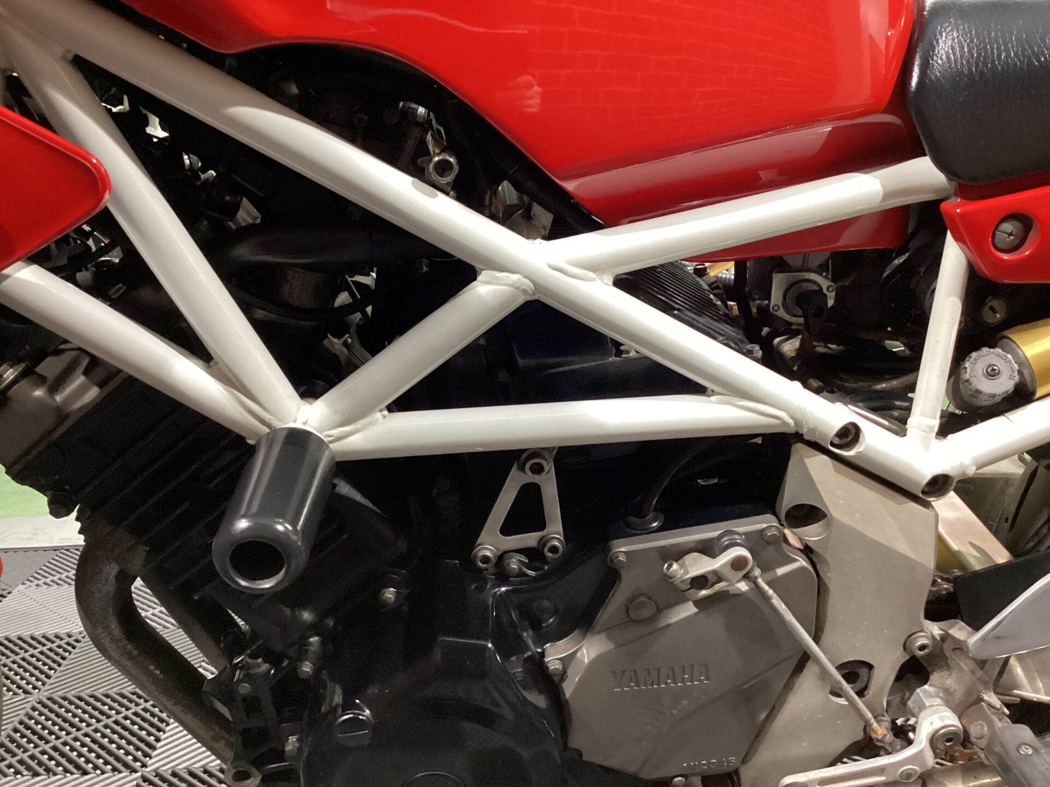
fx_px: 940
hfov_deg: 58.4
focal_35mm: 31
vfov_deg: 45.4
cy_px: 394
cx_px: 525
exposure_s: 1/30
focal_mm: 3.3
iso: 400
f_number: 2.4
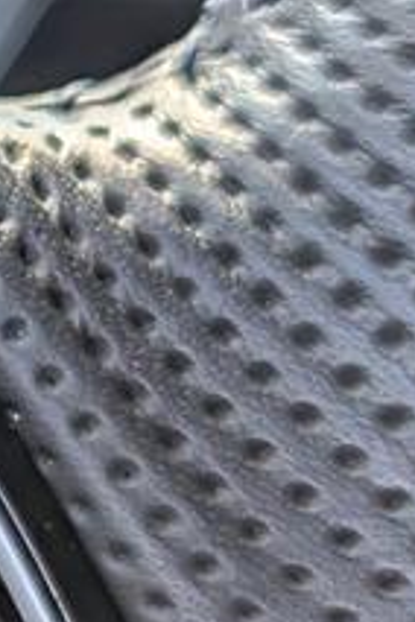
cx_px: -435
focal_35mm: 153
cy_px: 418
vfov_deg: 13.4
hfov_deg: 8.5
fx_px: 2645
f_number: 1.68
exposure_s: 1/1250
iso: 292
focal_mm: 6.9
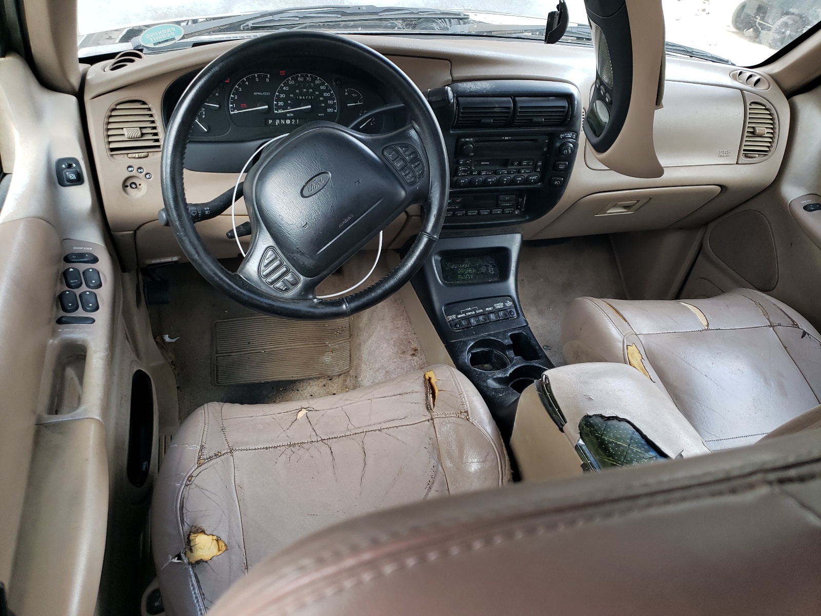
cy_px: 308
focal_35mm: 26
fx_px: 617
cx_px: 410
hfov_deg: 67.3
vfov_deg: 53.1
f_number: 1.5
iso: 58
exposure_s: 1/120
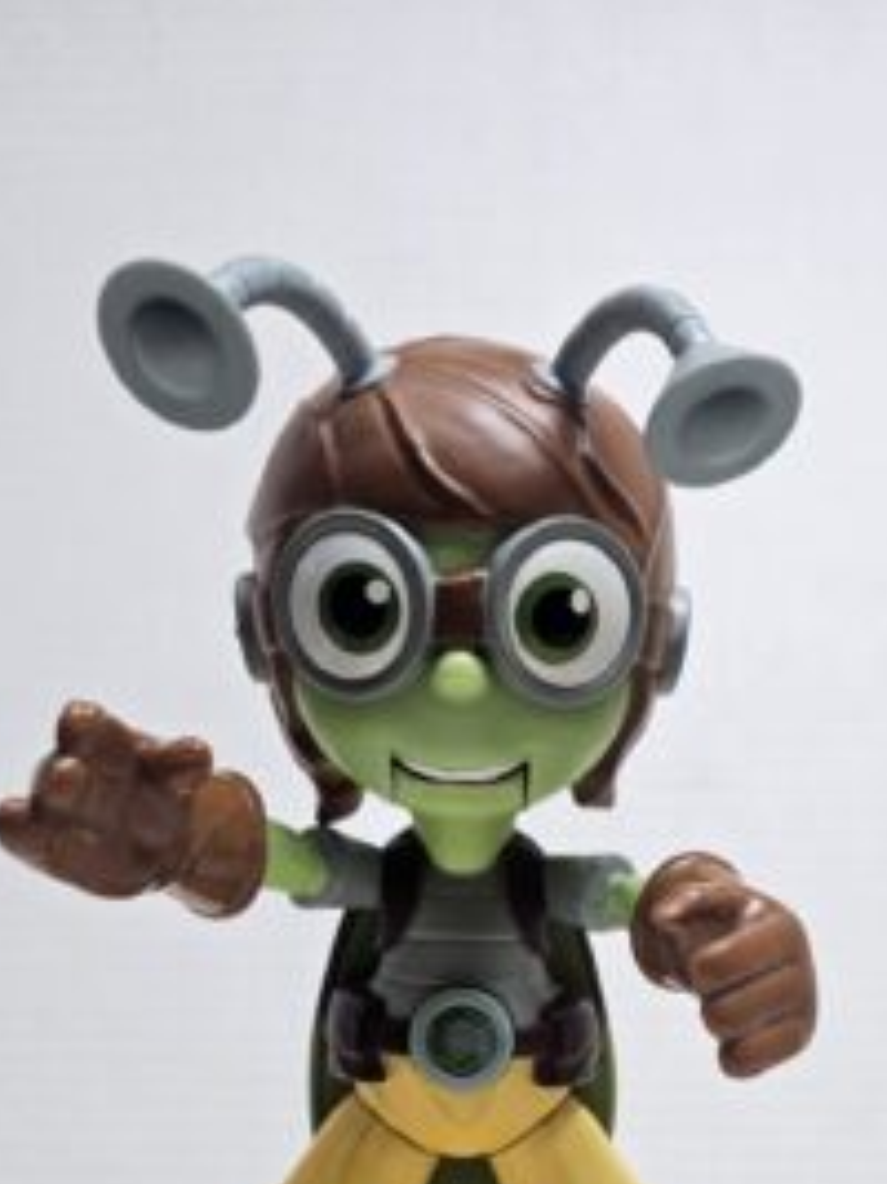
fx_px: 1573
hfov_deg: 31.2
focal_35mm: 46
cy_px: 1160
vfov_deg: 37.3
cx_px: 603
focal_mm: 6.3
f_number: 1.7
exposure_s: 1/120
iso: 80
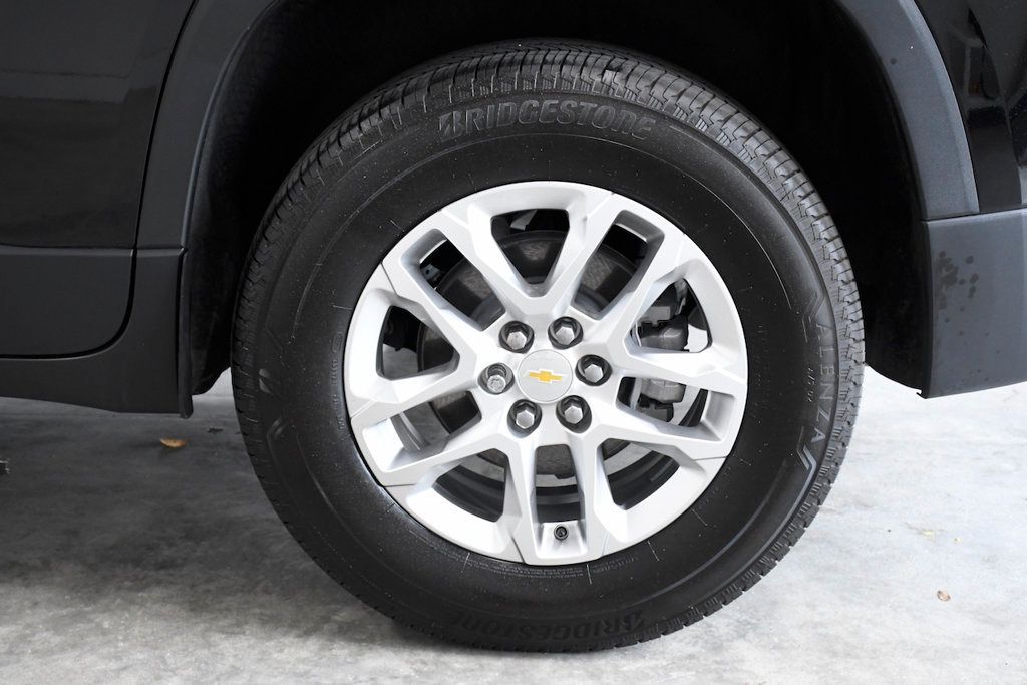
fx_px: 1712
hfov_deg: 33.4
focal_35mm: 60
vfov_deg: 22.6
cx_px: 514
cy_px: 342
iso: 2500
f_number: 7.1
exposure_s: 1/200
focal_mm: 40
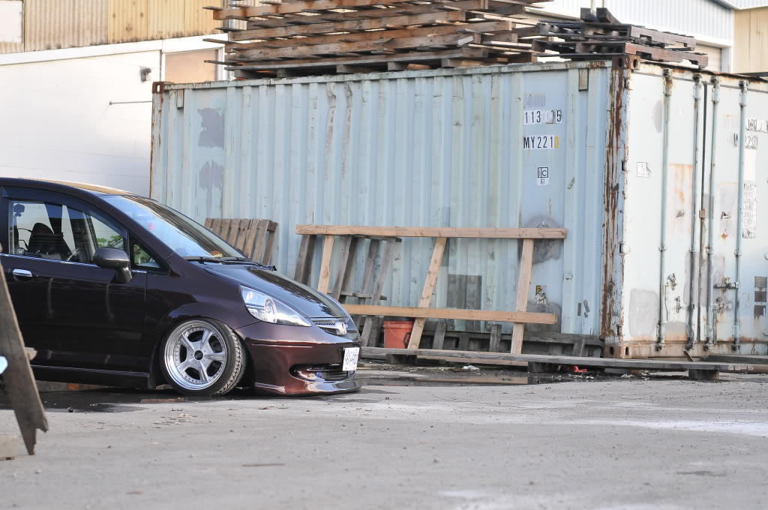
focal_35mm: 105
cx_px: 384
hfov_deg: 19.5
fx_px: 2237
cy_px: 255
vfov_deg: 13.0
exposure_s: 1/800
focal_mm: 70
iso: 400
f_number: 2.8
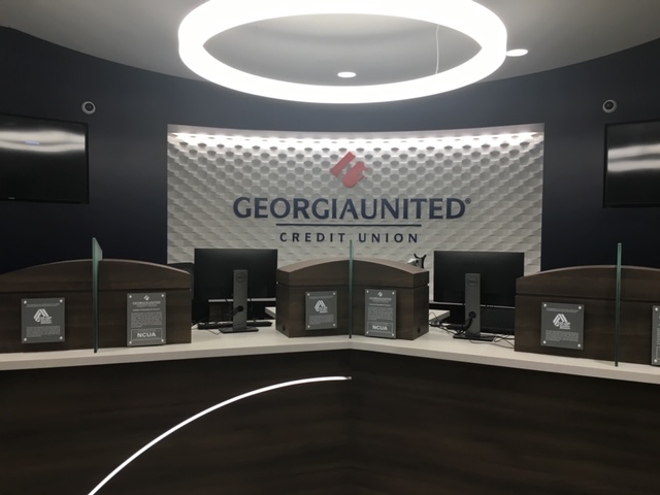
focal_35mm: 29
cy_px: 248
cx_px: 330
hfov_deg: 61.7
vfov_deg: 48.2
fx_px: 553
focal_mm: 4.15
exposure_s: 1/30
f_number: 2.2
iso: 25
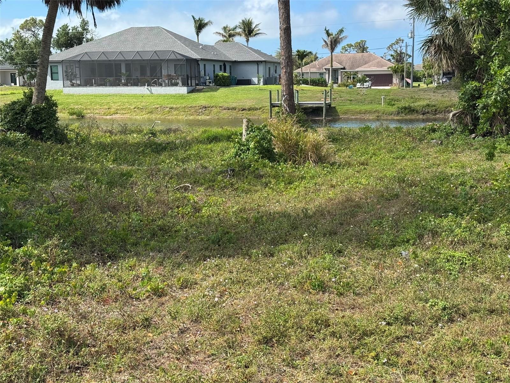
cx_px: 255
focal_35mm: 48
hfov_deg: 39.7
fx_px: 707
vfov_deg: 30.3
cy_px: 192
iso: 64
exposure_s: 1/1984
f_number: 1.78
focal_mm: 6.76
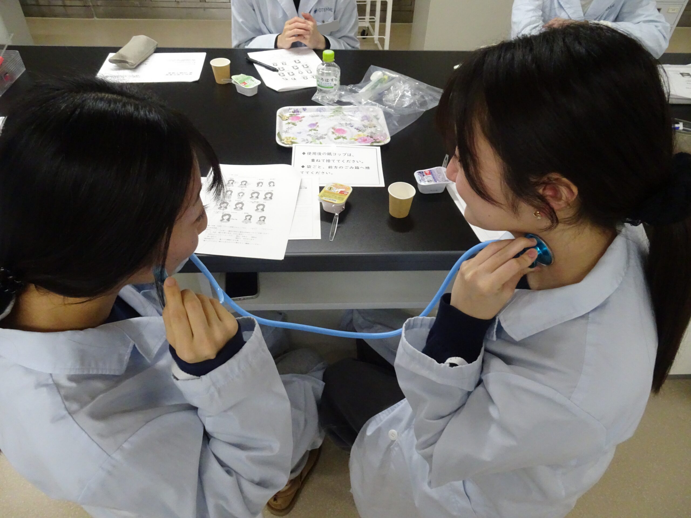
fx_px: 479
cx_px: 346
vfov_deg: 56.8
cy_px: 259
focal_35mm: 24
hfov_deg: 71.6
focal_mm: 4.1
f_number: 3.5
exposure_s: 1/250
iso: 1000
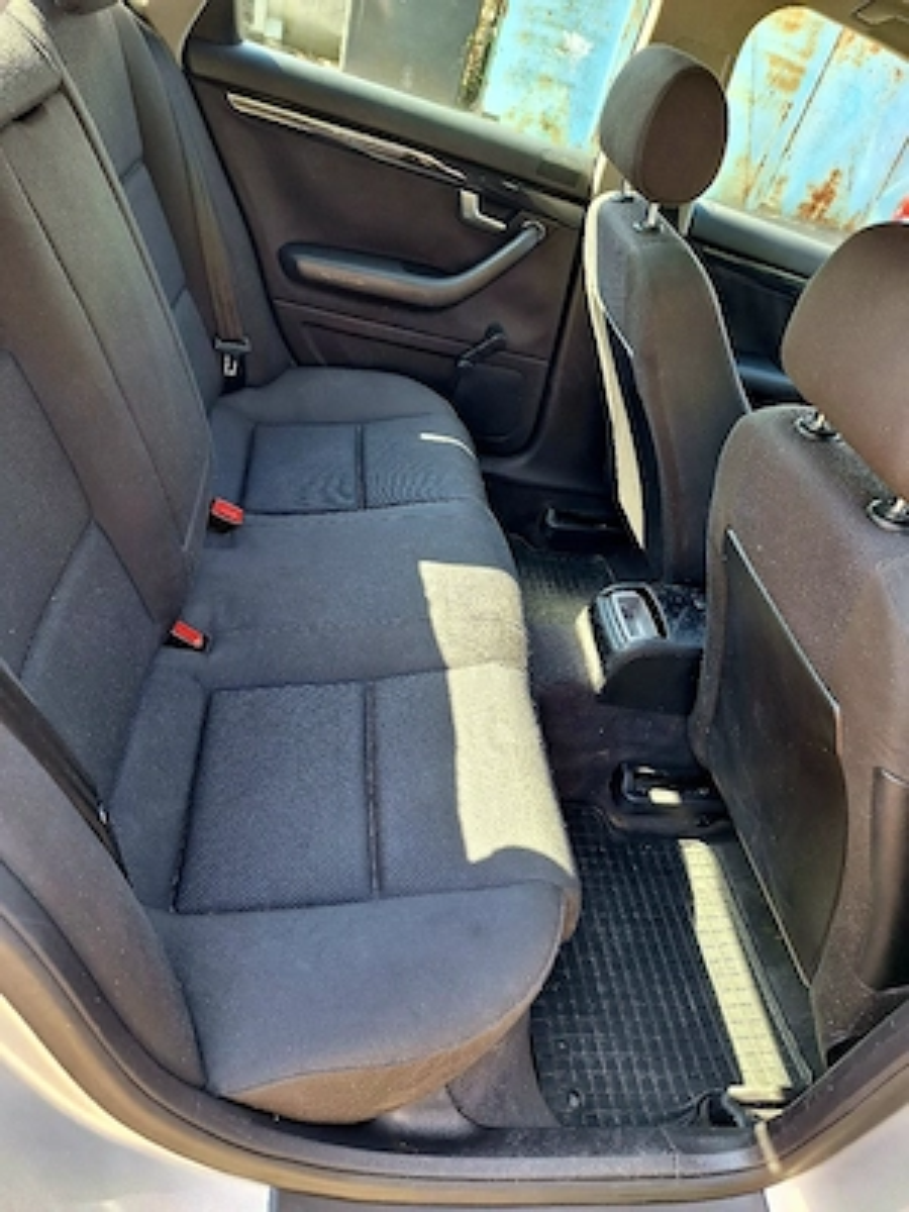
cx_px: 454
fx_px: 805
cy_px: 606
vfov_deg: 73.9
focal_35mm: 23
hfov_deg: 58.9
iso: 50
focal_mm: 5.54
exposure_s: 1/100
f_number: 1.8
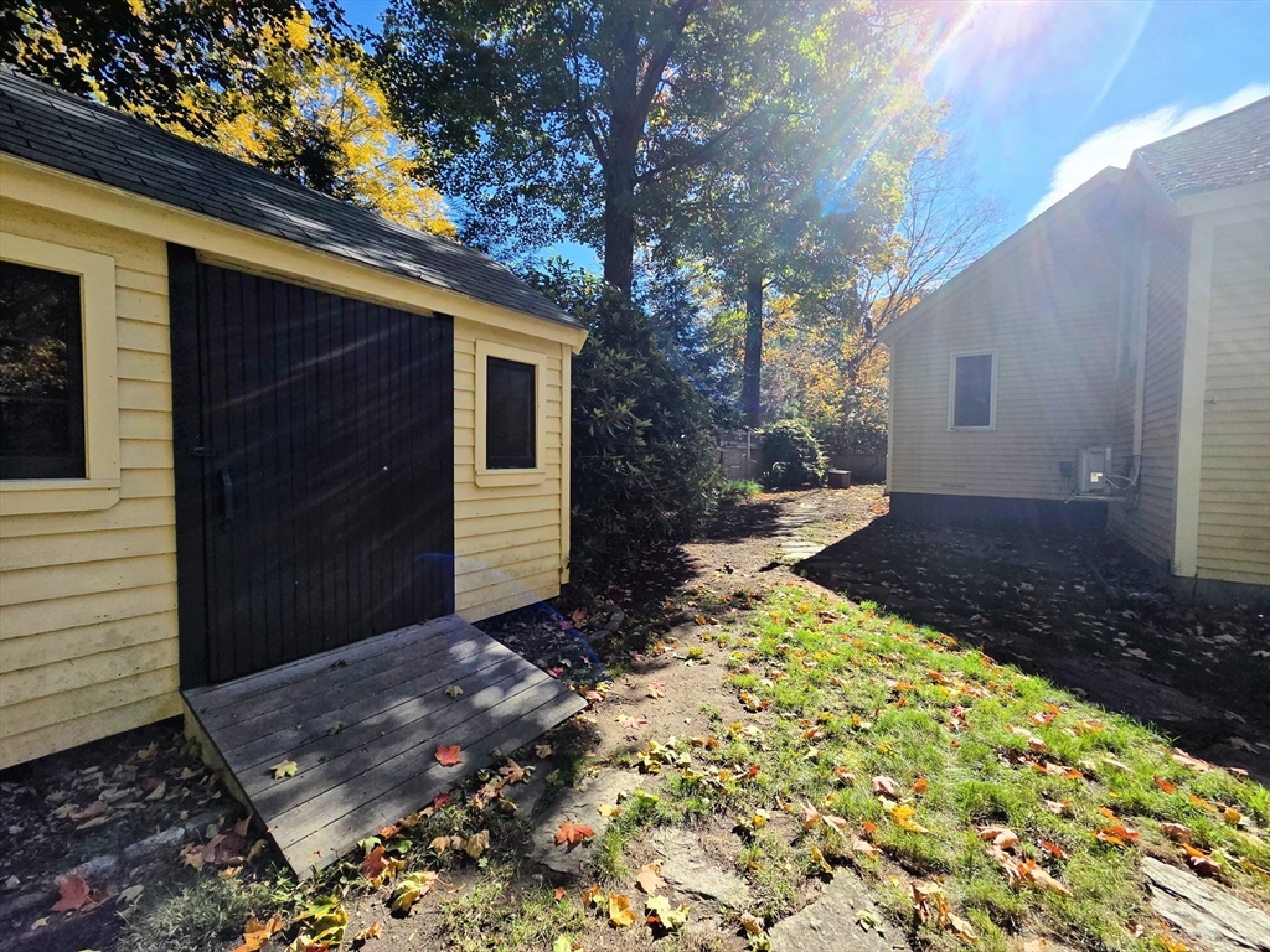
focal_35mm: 13
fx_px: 477
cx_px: 635
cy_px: 476
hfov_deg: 106.2
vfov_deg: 89.9
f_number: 2.2
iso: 64
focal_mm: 2.2
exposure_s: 1/2000
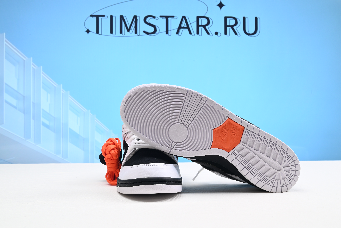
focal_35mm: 39
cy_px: 114
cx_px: 170
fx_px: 370
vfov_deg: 34.2
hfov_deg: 49.5
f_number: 16
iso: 100
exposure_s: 1/2
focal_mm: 39
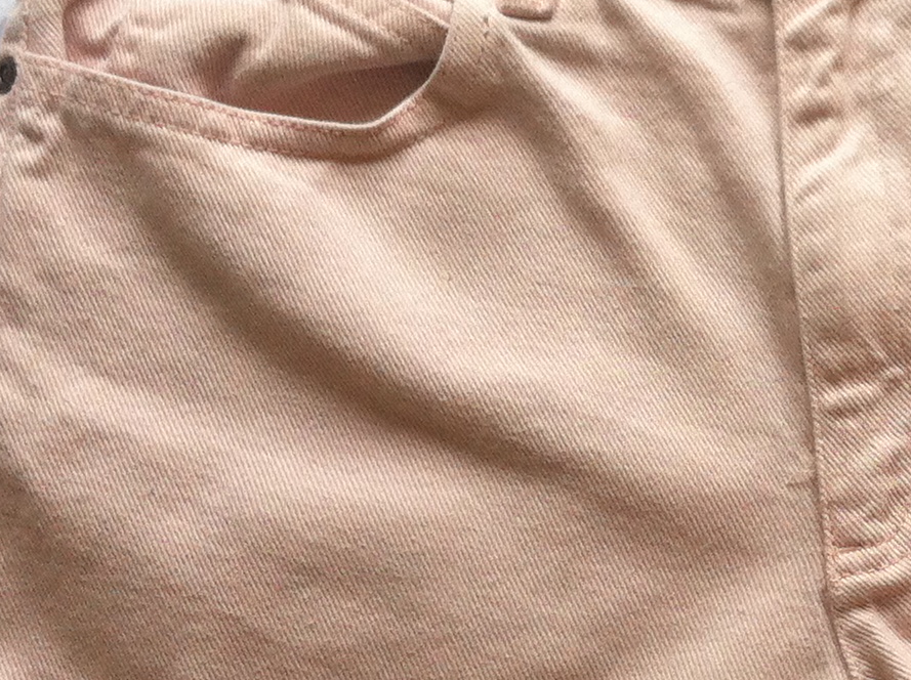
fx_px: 2680
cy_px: 410
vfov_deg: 14.5
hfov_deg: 18.8
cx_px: 877
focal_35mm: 102
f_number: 2.8
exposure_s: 1/60
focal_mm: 3.85
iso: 80
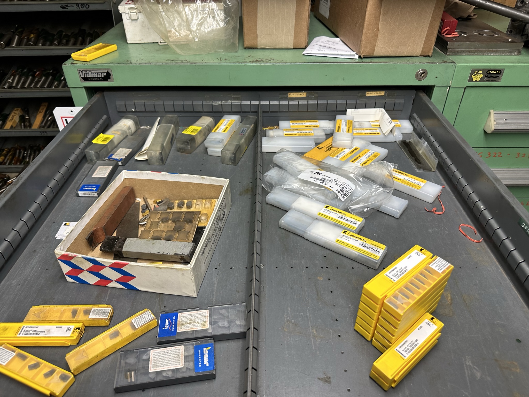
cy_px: 198
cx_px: 264
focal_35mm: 24
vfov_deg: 56.8
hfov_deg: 71.6
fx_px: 367
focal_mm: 6.86
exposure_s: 1/120
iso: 125
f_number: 1.78
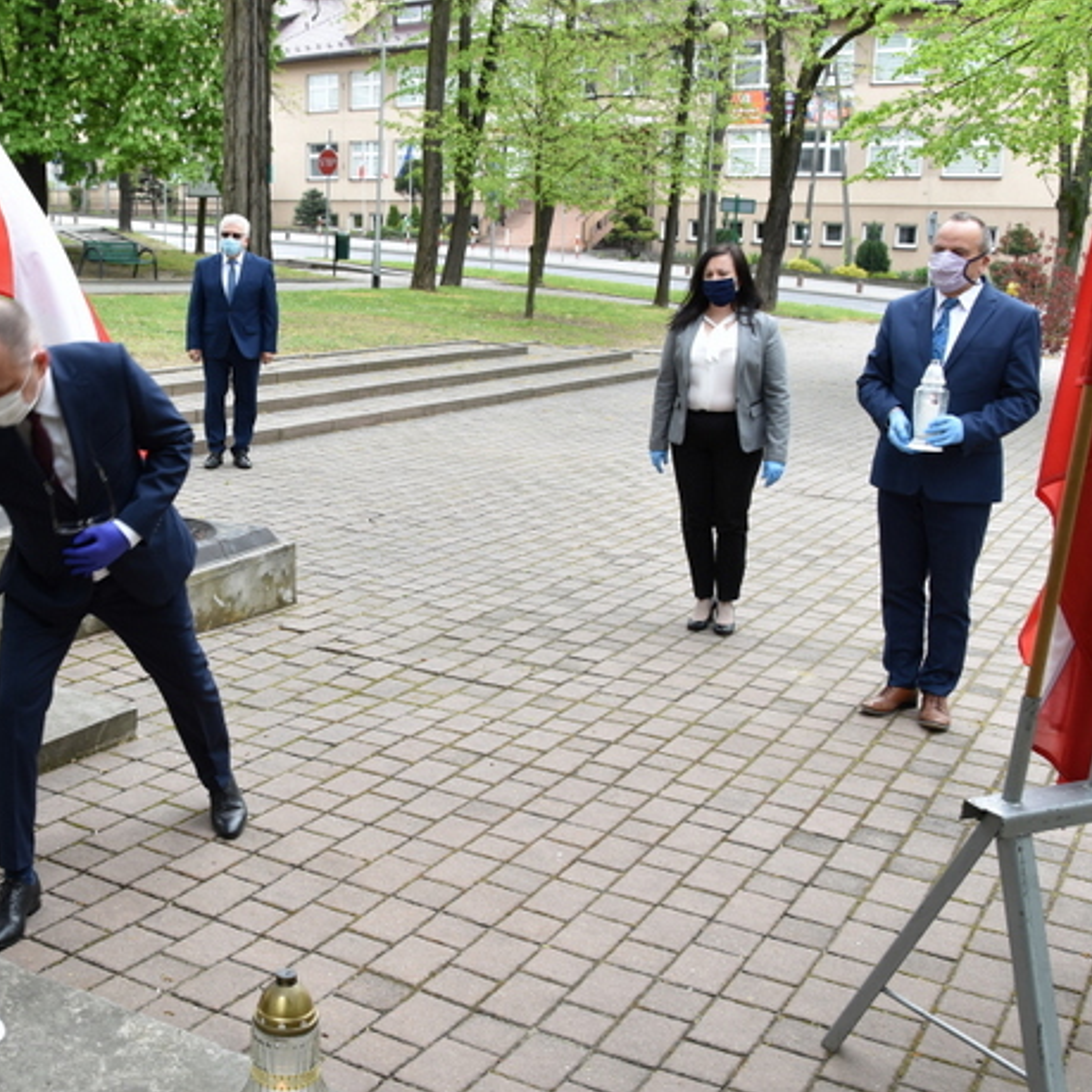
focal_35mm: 40
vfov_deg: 41.8
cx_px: 295
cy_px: 626
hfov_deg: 40.8
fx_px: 1428
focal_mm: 18
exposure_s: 1/100
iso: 100
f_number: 5
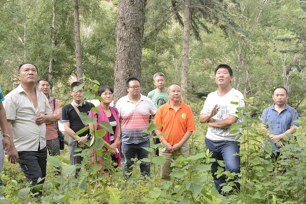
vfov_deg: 29.8
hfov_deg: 43.6
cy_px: 102
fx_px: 382
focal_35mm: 45
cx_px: 153
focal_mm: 45
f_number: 10
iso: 800
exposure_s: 1/60
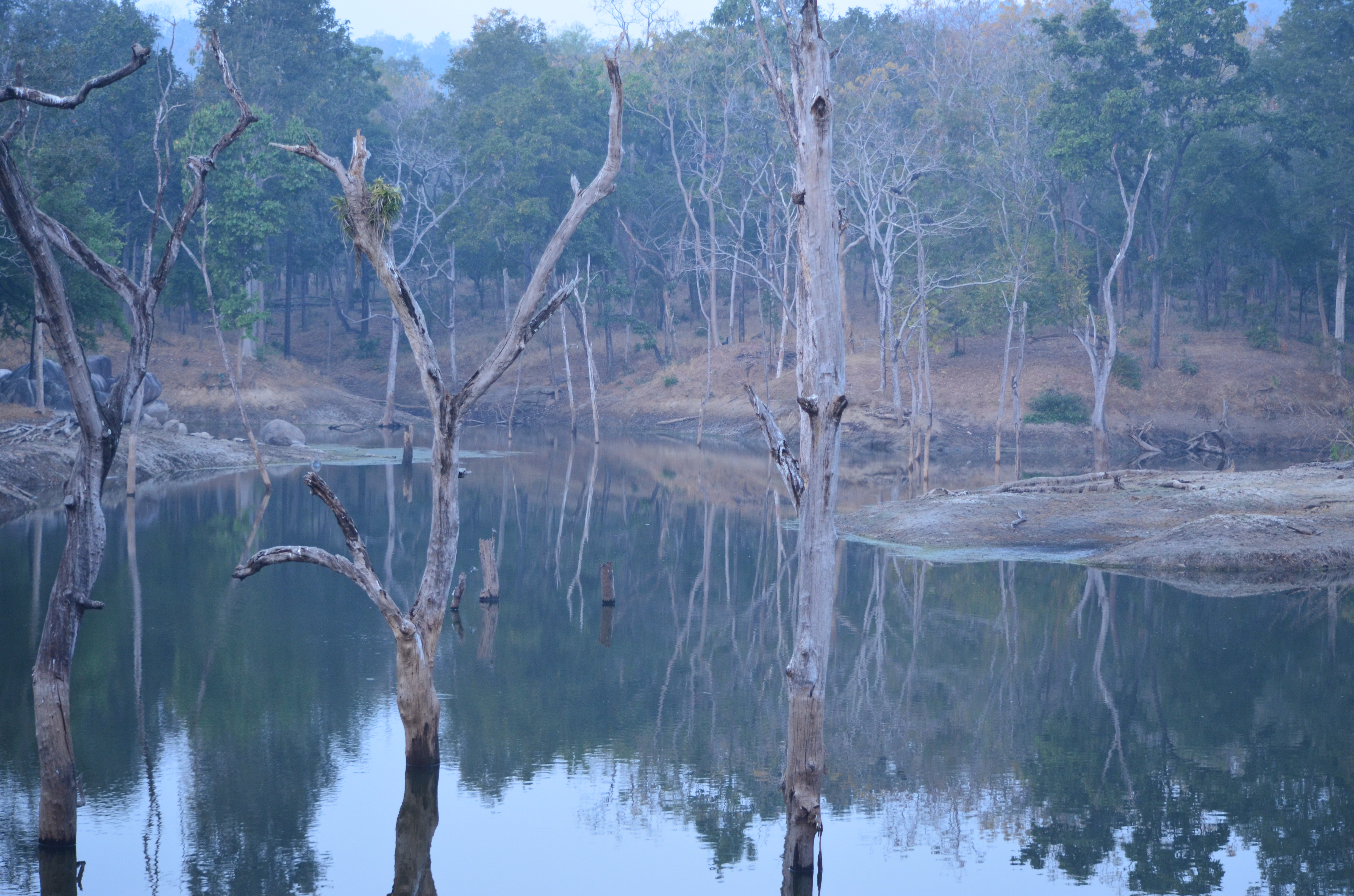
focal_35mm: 82
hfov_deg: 24.7
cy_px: 448
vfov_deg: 16.5
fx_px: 3096
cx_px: 677
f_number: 4.5
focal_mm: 55
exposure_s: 1/60
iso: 800
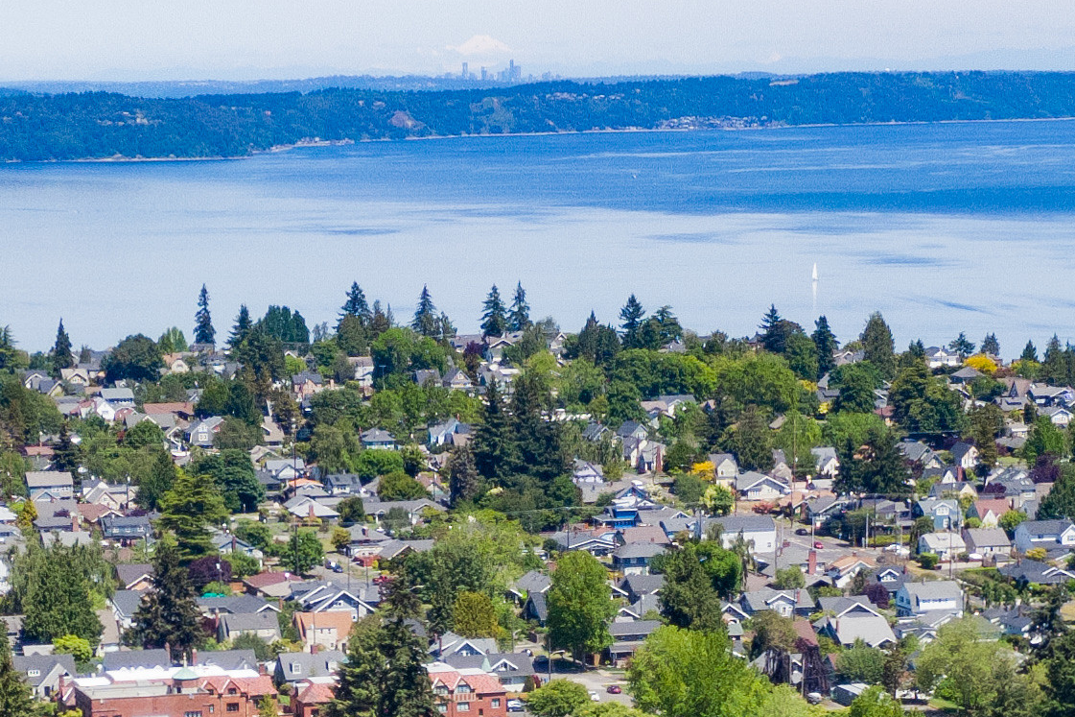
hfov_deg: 15.0
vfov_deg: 9.7
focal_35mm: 137
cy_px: 1087
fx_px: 4090
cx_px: 618
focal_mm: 6.35
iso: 100
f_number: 3.4
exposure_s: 1/640
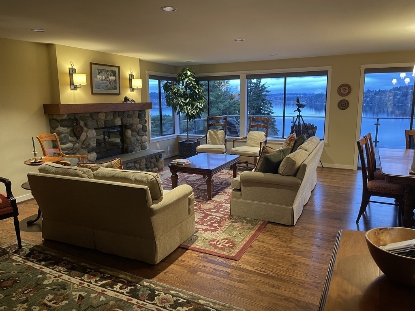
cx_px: 208
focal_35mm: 26
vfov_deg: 53.1
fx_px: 312
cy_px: 156
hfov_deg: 67.3
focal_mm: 4.2
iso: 320
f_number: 1.6
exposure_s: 1/60
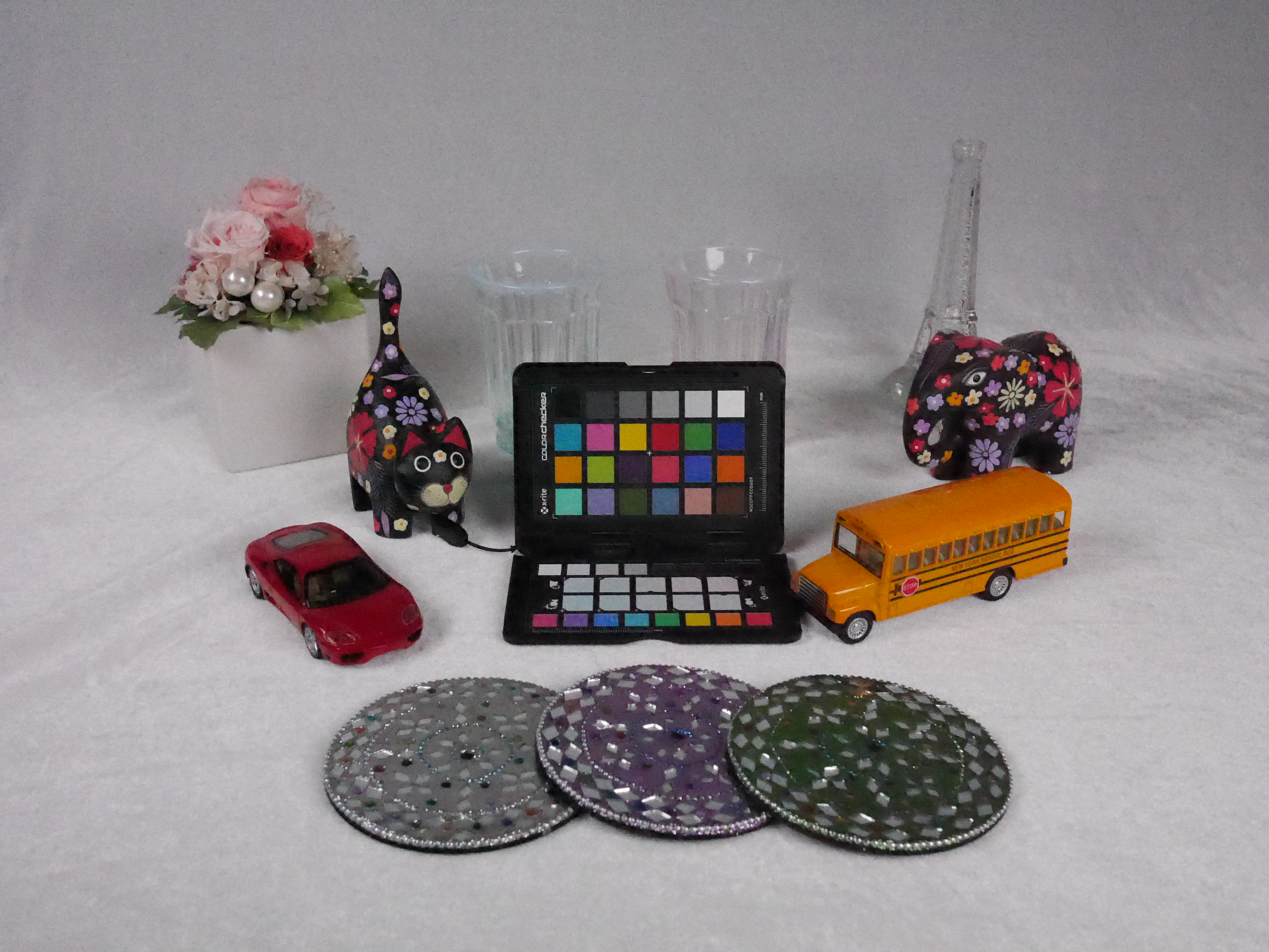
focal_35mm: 40
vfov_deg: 36.0
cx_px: 634
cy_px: 476
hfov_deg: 46.8
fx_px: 1467
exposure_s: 1/1600
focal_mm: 20
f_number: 5.6
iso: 25600
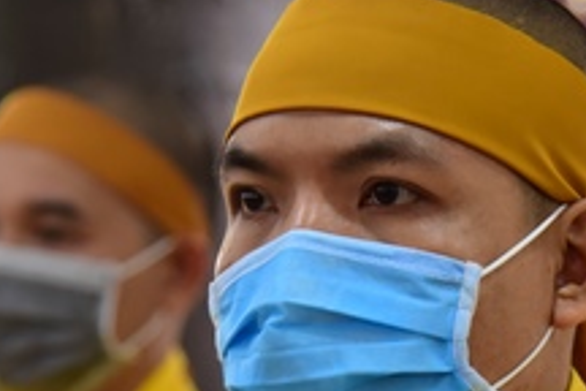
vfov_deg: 4.8
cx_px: 391
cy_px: 357
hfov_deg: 7.2
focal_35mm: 286
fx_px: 4655
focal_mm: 95
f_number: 4.5
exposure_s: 1/80
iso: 2000
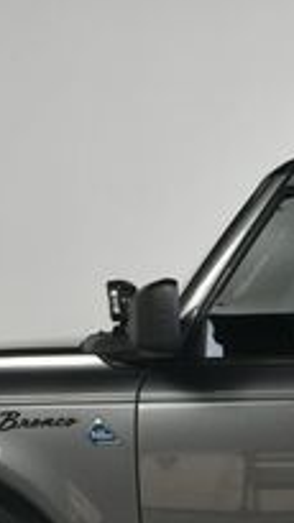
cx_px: 399
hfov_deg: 10.9
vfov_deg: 19.3
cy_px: 503
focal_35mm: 108
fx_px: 1500
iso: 100
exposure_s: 1/160
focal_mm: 22
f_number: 10
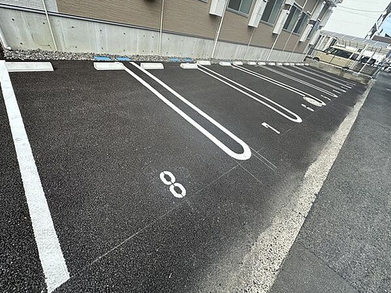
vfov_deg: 81.8
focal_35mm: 15
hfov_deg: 98.1
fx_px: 169
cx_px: 188
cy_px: 145
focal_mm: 2.22
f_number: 2.2
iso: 40
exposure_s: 1/587
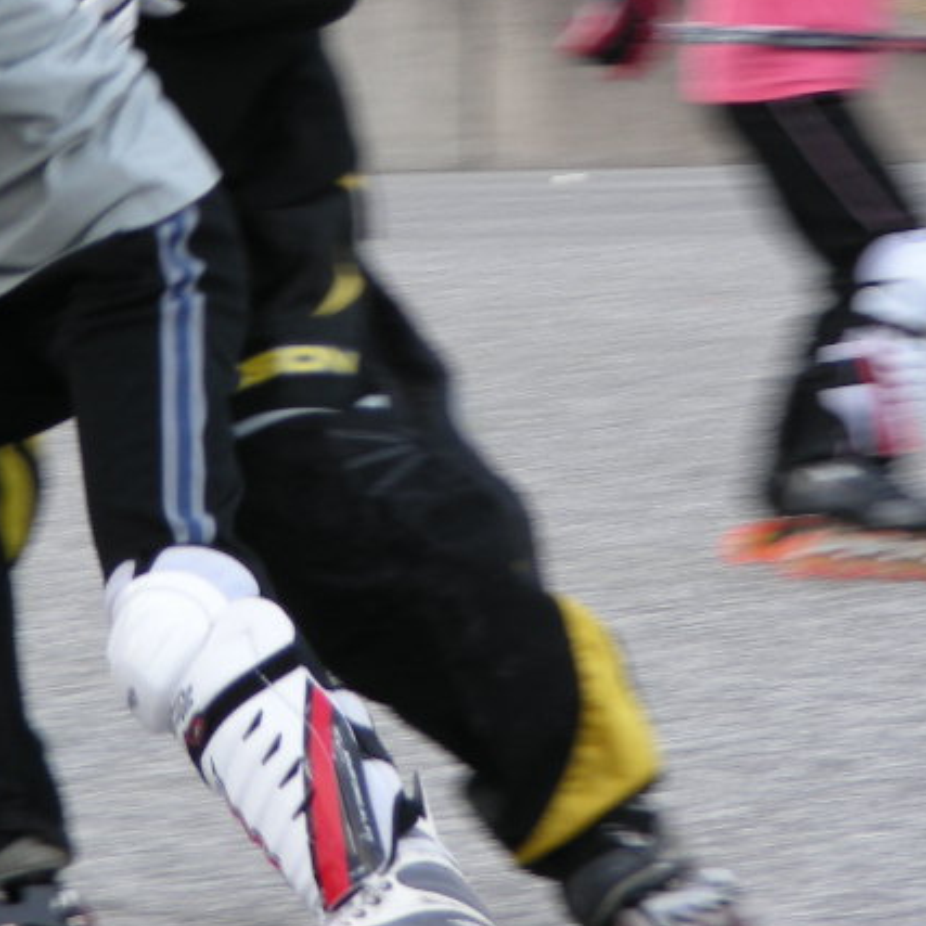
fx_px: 9503
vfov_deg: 5.6
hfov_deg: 5.6
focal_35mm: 314
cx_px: 323
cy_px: 193
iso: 50
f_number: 3.5
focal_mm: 24.7
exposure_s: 1/82.6
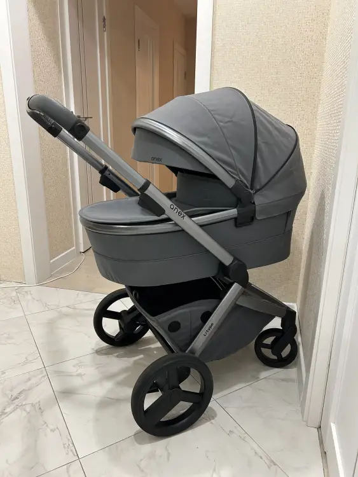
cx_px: 179
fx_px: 358
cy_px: 238
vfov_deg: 67.3
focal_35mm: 26
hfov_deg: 53.1
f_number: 1.5
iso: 200
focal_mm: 5.7
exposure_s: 1/50
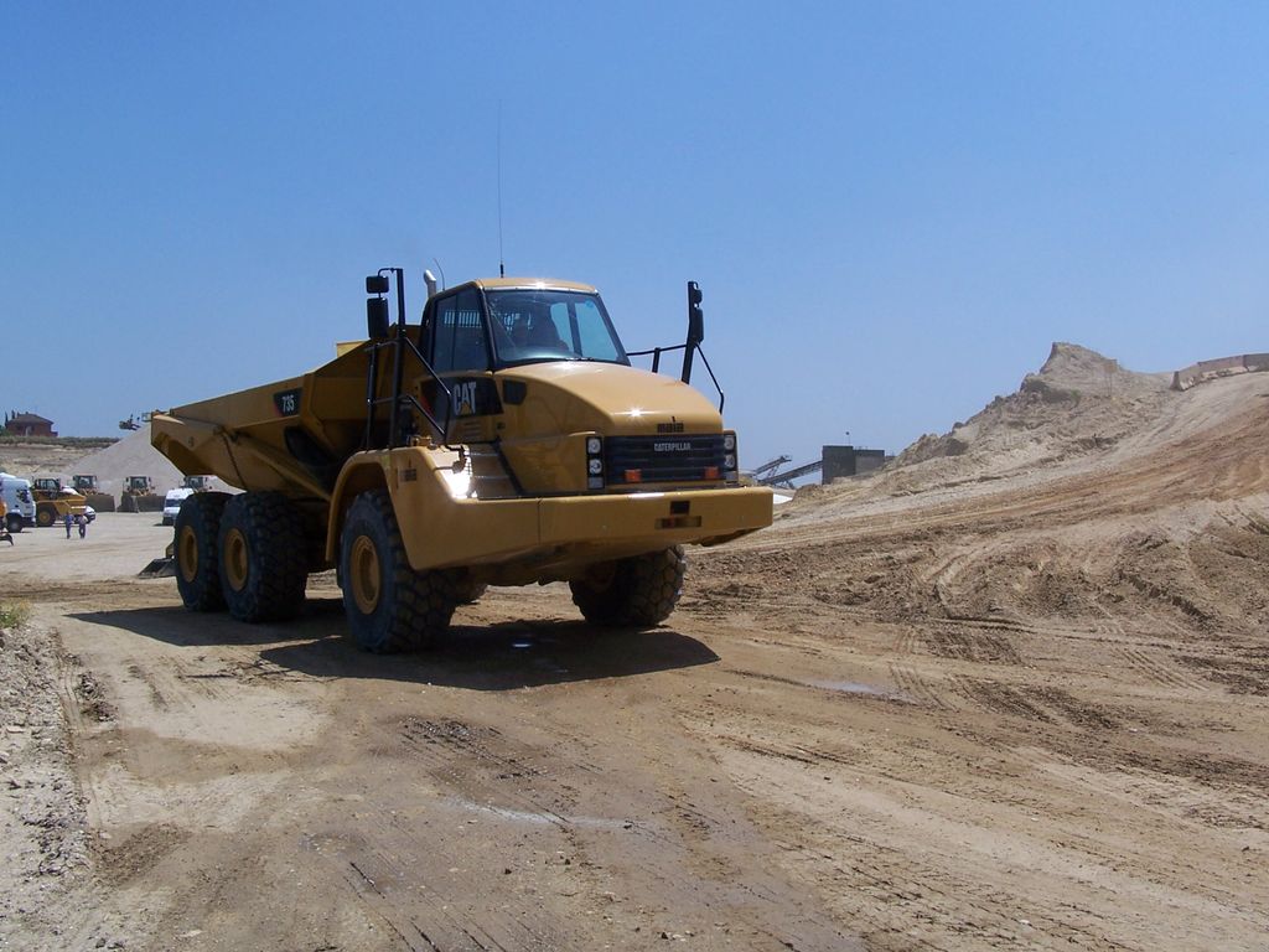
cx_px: 634
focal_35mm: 35
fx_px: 1283
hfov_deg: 52.6
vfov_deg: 40.7
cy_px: 476
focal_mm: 6
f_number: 5.6
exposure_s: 1/500
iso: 80
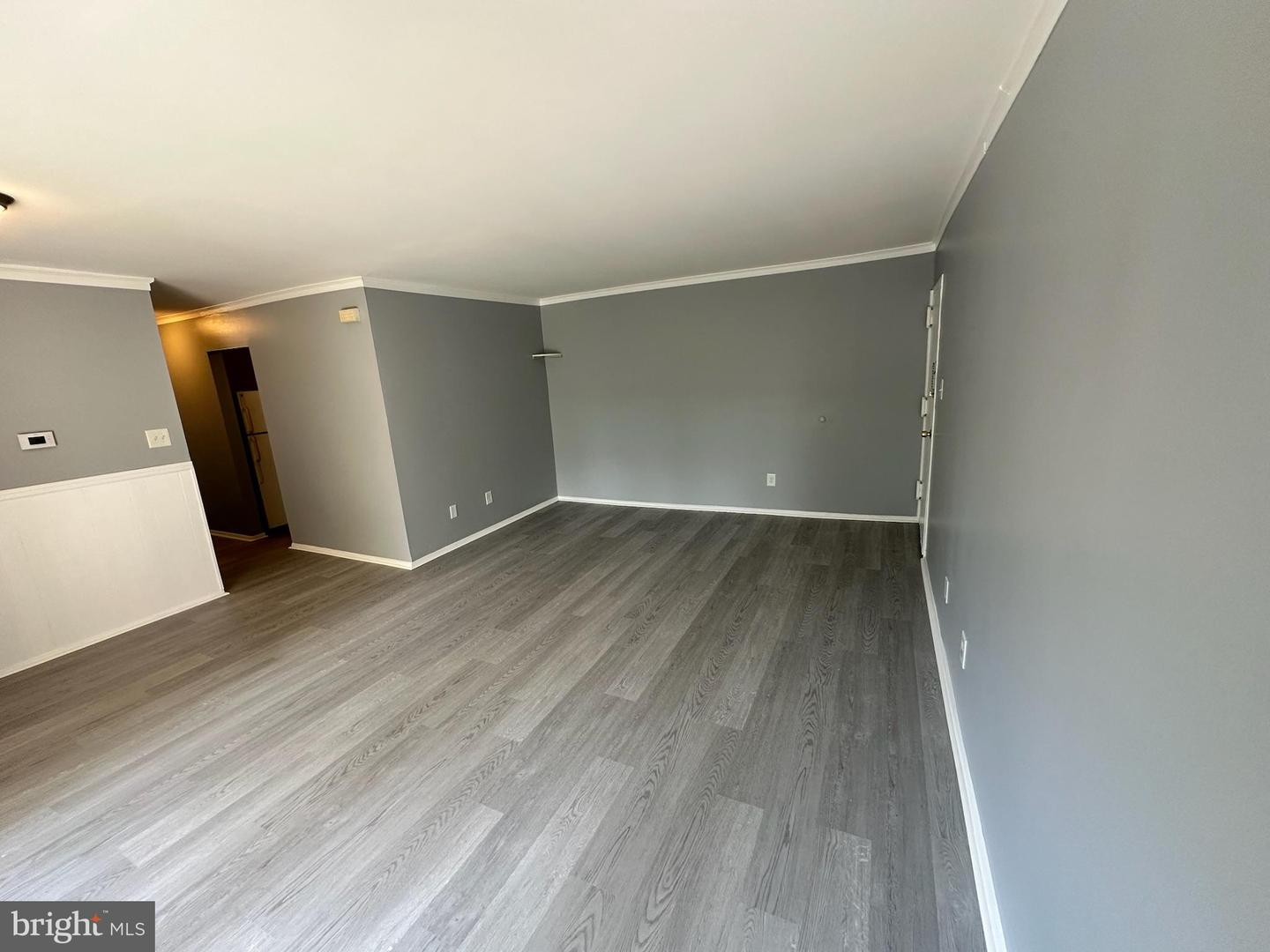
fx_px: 514
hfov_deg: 102.1
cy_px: 476
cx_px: 635
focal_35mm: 14
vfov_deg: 85.7
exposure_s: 1/99
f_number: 2.2
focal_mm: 2.22
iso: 160
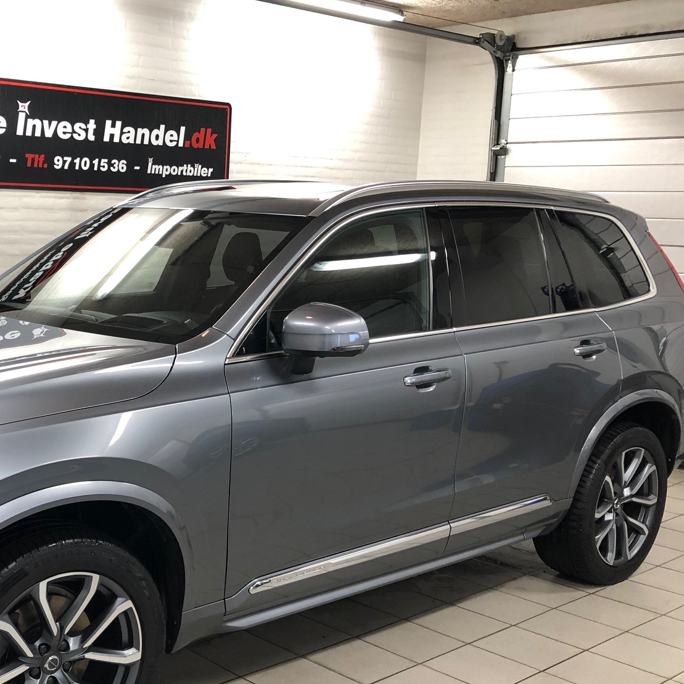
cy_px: 396
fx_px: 1006
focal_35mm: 45
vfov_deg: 37.5
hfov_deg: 36.4
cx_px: 149
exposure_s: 1/17
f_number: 1.8
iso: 50
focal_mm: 3.99
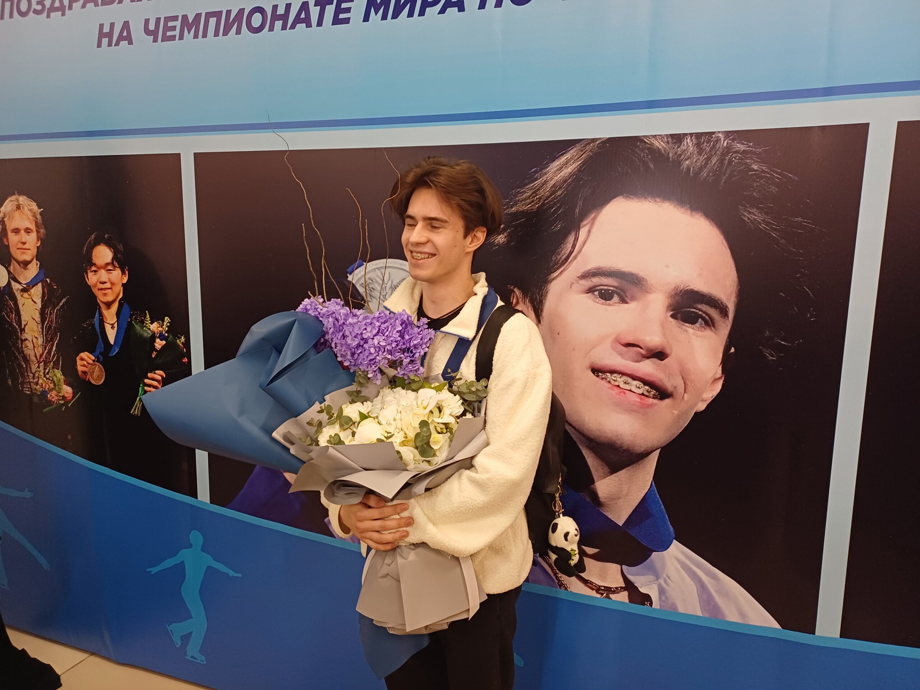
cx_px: 460
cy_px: 345
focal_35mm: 25
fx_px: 664
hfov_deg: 69.4
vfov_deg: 54.9
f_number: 1.8
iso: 250
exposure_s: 1/50
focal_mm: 4.65
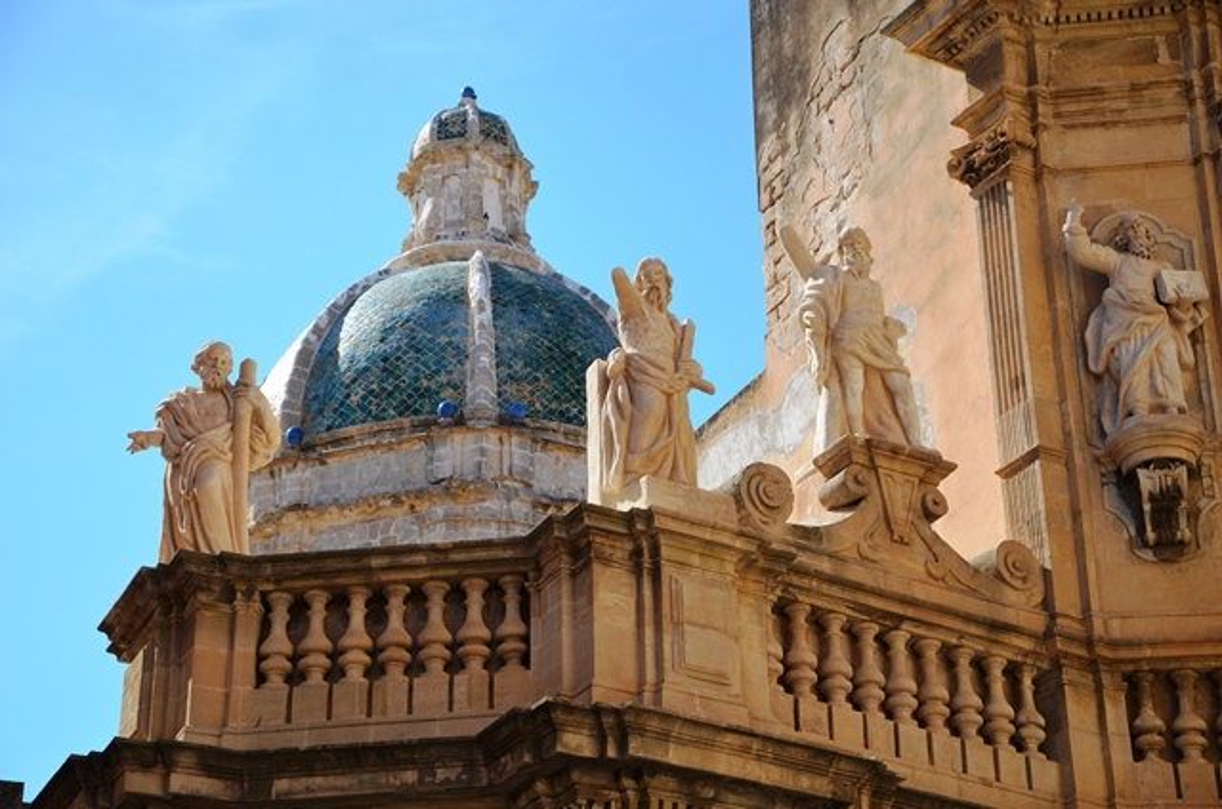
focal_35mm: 87
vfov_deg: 15.6
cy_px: 404
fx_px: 2947
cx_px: 611
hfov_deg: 23.4
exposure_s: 1/800
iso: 200
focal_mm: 58
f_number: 7.1
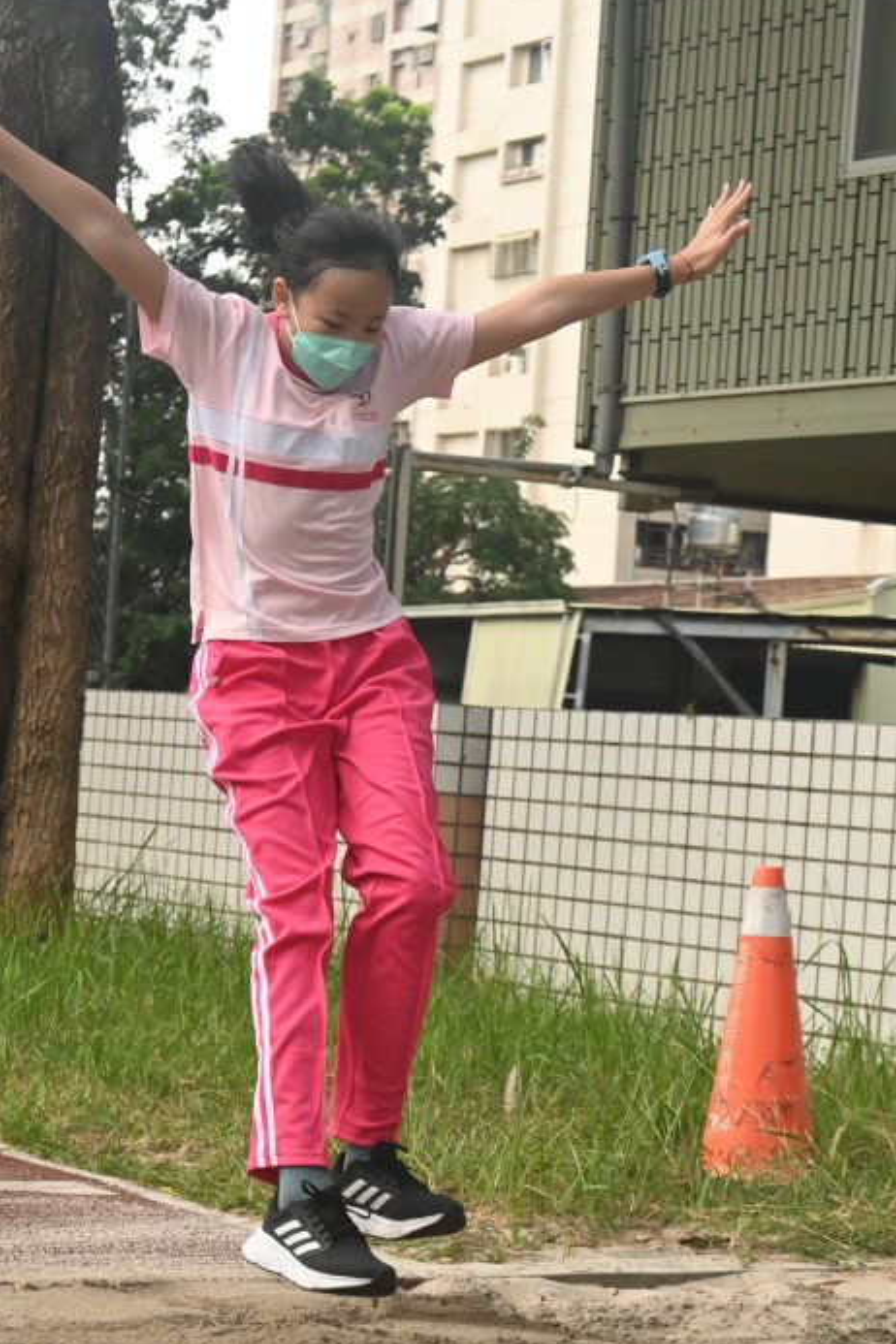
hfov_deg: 13.7
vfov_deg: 20.5
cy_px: 735
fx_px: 3723
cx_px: 380
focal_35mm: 100
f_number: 6
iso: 2000
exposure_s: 1/2500
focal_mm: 45
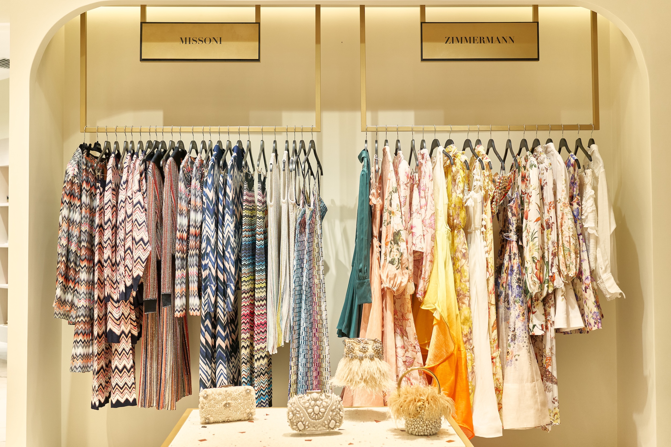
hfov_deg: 48.5
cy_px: 224
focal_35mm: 40
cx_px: 336
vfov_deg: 33.4
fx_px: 746
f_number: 4.5
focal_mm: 40
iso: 250
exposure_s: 1/320
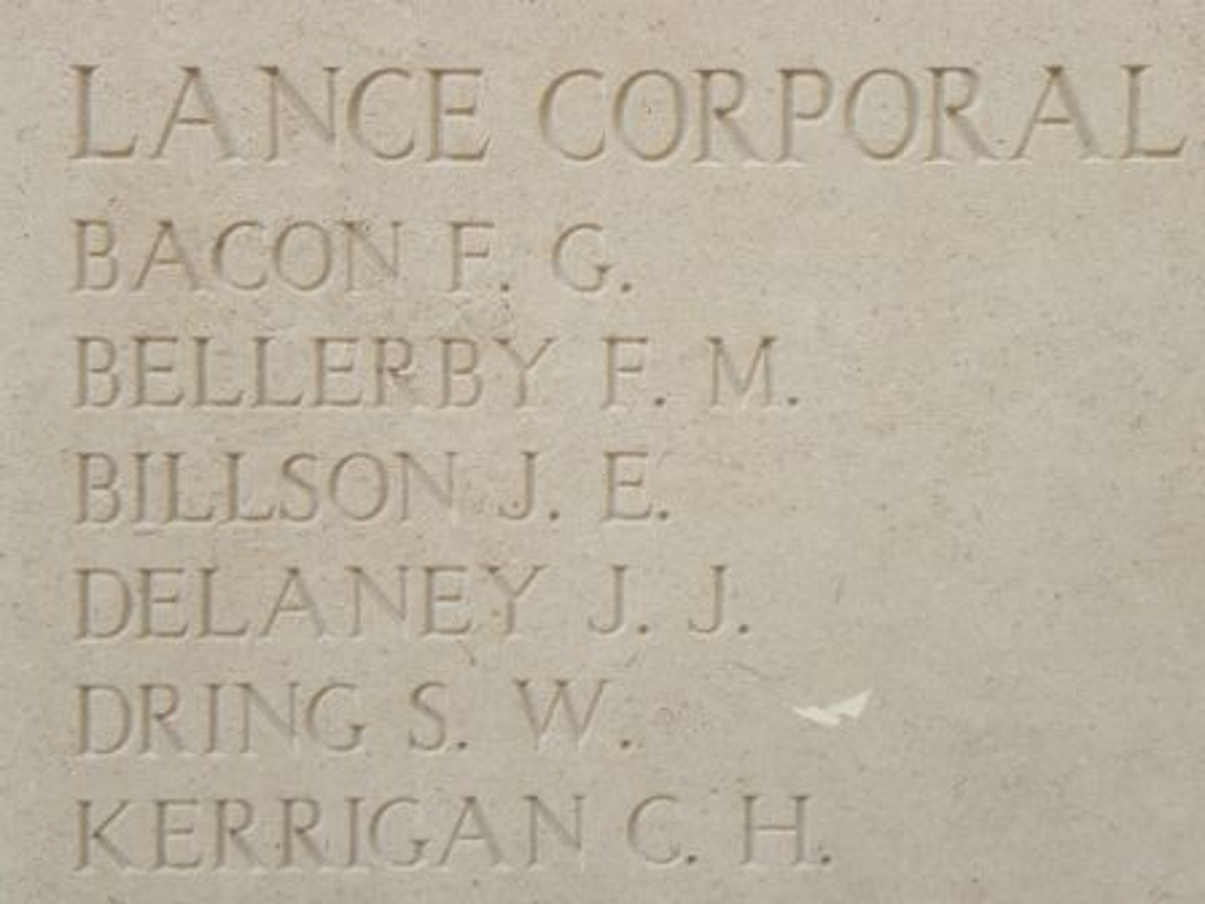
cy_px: 452
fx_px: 2297
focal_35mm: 66
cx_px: 602
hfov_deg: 29.4
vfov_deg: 22.3
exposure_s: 1/130
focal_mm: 11.8
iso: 64
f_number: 4
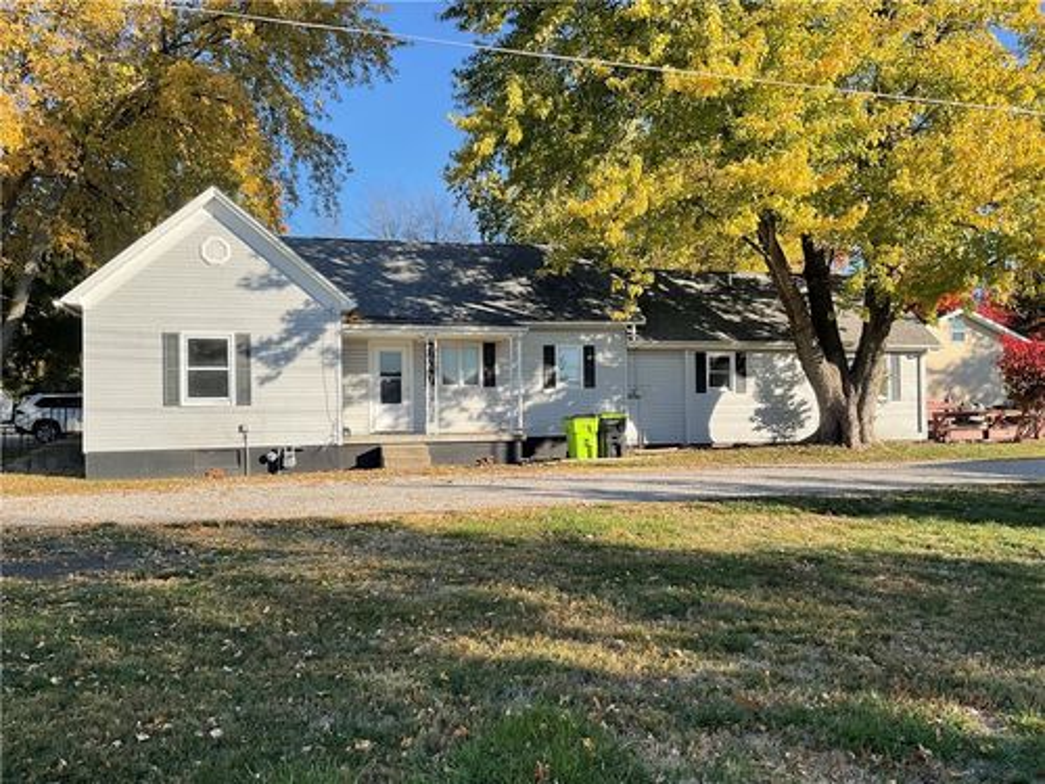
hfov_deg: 61.7
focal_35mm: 29
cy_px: 392
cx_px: 522
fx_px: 875
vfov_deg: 48.2
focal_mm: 3
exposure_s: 1/912
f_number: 1.8
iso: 16
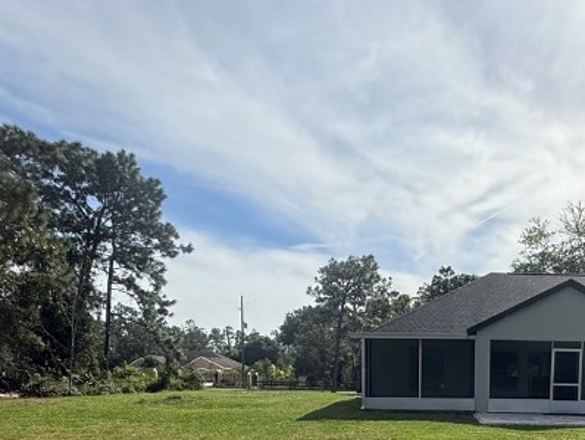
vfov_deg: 35.1
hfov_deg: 48.8
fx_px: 609
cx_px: 457
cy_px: 461
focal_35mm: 36
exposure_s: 1/2717
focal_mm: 2.22
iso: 64
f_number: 2.2
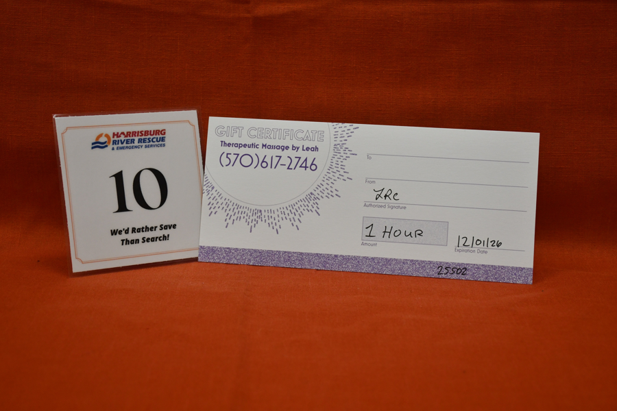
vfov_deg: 26.0
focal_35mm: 52
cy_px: 206
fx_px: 891
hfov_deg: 38.2
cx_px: 308
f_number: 5.6
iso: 1000
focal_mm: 35
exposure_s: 1/125
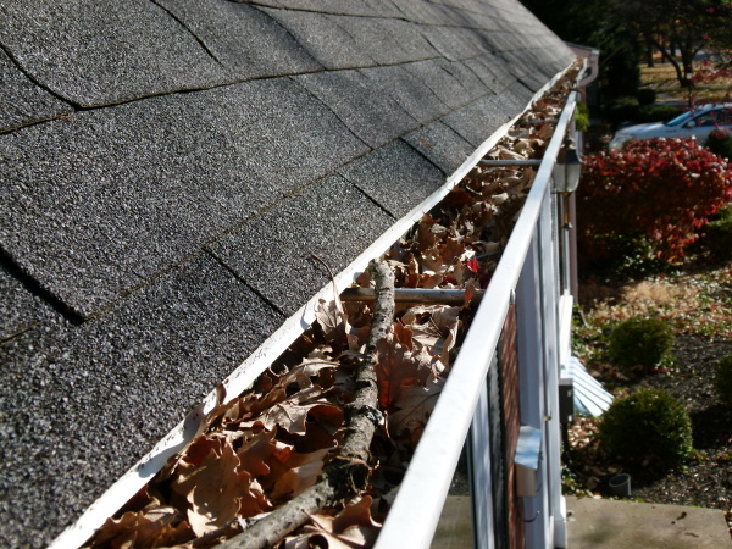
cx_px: 366
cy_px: 274
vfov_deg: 33.6
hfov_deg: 43.9
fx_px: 909
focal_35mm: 43
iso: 100
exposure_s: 1/500
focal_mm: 7.7
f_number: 4
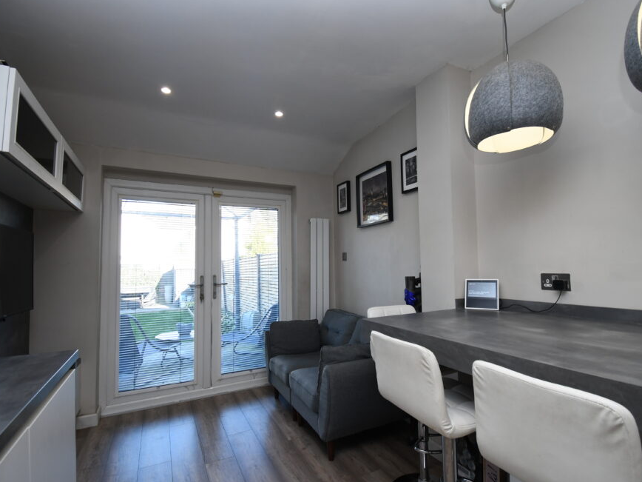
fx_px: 315
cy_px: 244
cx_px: 332
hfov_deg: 91.0
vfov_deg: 74.7
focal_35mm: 17
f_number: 5.6
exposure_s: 1/125
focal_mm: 10
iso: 560
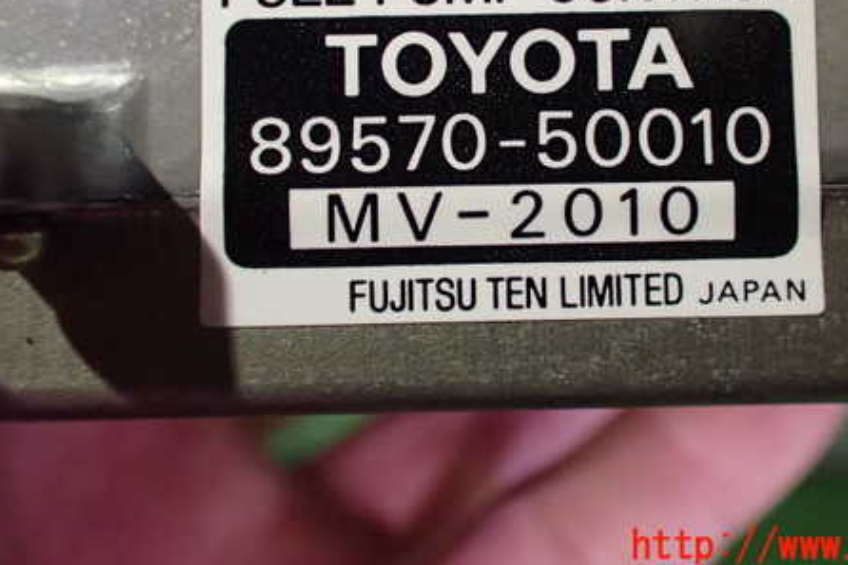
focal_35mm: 42
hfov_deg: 46.3
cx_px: 491
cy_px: 143
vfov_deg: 31.3
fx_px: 989
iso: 1250
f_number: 2.3
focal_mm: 5.4
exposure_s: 1/30
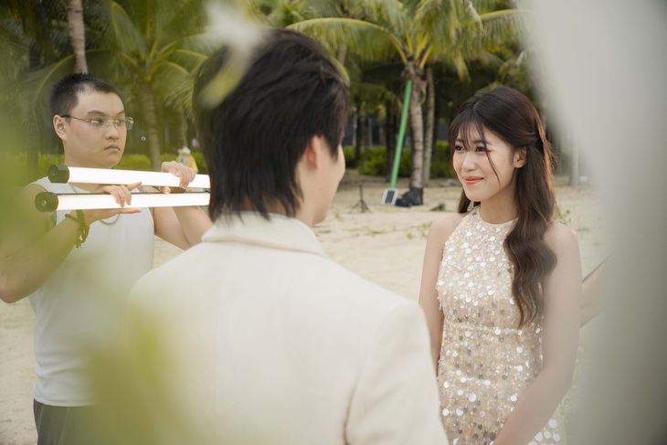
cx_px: 334
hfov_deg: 46.0
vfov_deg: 31.6
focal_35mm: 42
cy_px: 222
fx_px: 787
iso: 320
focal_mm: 28.3
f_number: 2.8
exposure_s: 1/1600
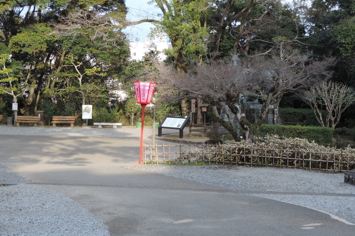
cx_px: 176
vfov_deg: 15.0
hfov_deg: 22.4
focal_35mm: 91
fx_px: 897
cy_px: 103
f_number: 4
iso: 80
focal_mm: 15.1
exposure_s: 1/100
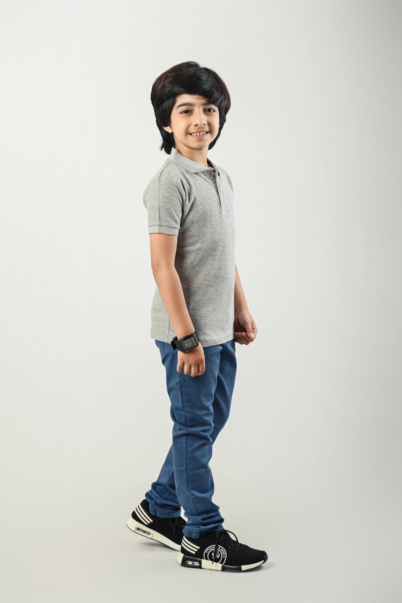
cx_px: 201
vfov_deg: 22.6
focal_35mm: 90
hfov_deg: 15.2
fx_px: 1507
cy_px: 302
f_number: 4.5
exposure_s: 1/200
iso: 160
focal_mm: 90
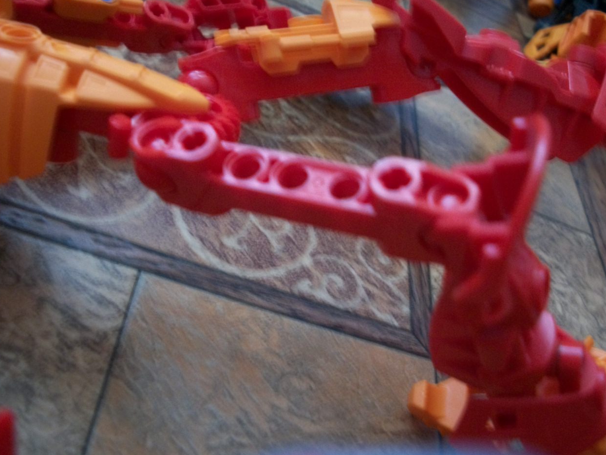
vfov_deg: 39.7
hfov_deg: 51.4
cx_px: 305
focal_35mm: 36
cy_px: 230
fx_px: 630
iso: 250
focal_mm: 6.3
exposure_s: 1/8
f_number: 3.1
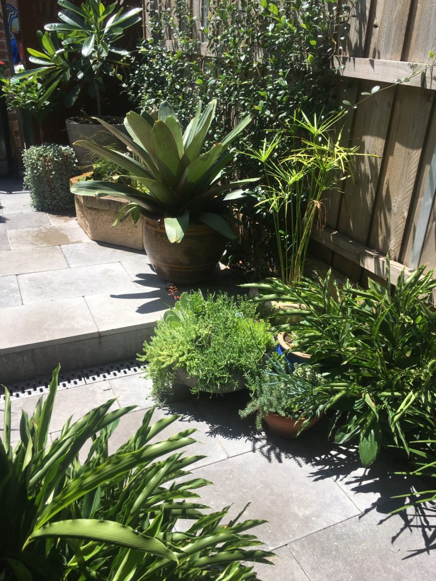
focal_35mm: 29
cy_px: 290
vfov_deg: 61.7
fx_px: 487
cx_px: 218
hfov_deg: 48.2
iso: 25
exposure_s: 1/1350
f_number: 2.2
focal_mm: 4.15
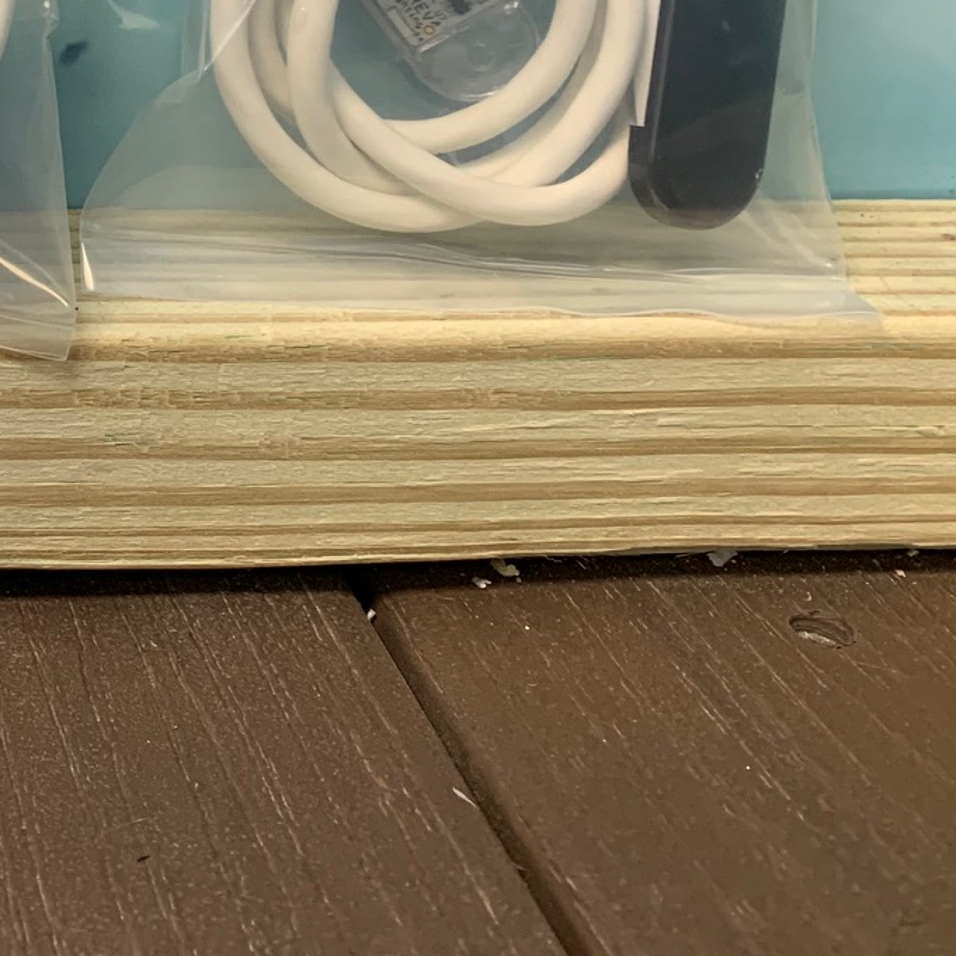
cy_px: -100
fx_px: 2125
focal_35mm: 68
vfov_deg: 23.7
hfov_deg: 22.7
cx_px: -279
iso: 125
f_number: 1.8
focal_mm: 4.25
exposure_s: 1/60
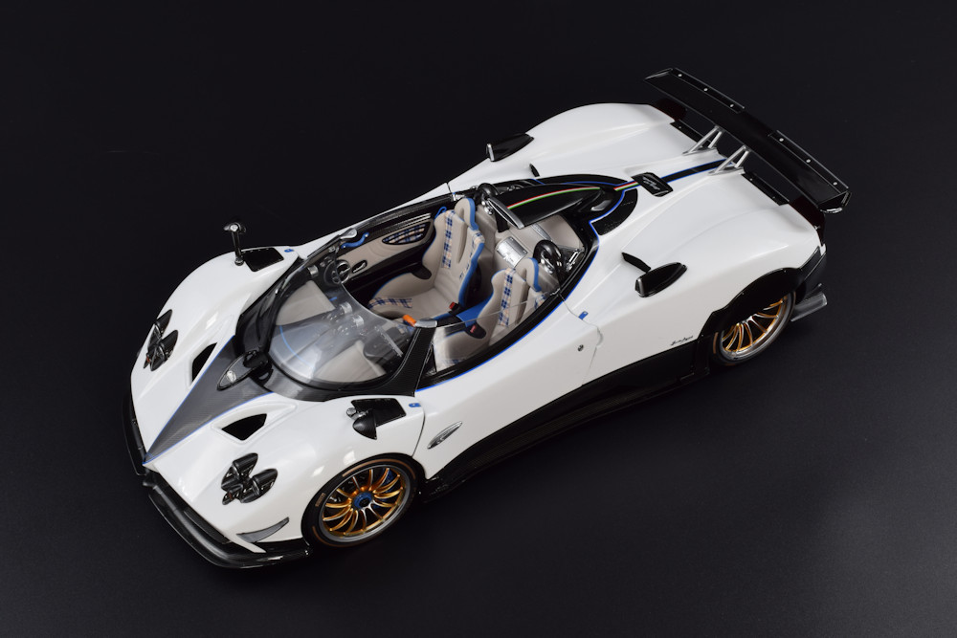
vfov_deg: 29.0
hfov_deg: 42.3
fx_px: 1236
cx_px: 478
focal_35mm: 46
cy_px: 319
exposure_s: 1/2
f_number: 22
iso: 200
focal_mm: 31
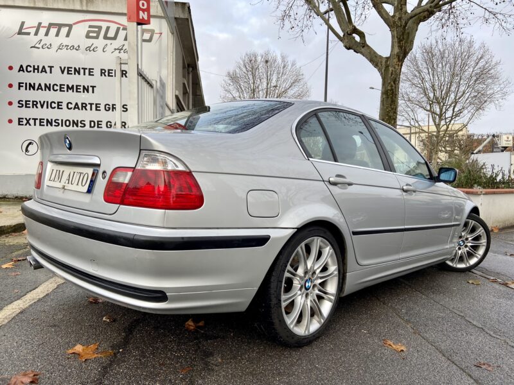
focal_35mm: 26
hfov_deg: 67.3
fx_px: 386
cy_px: 192
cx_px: 257
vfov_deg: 53.1
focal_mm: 4.25
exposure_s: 1/156
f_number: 1.8
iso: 32
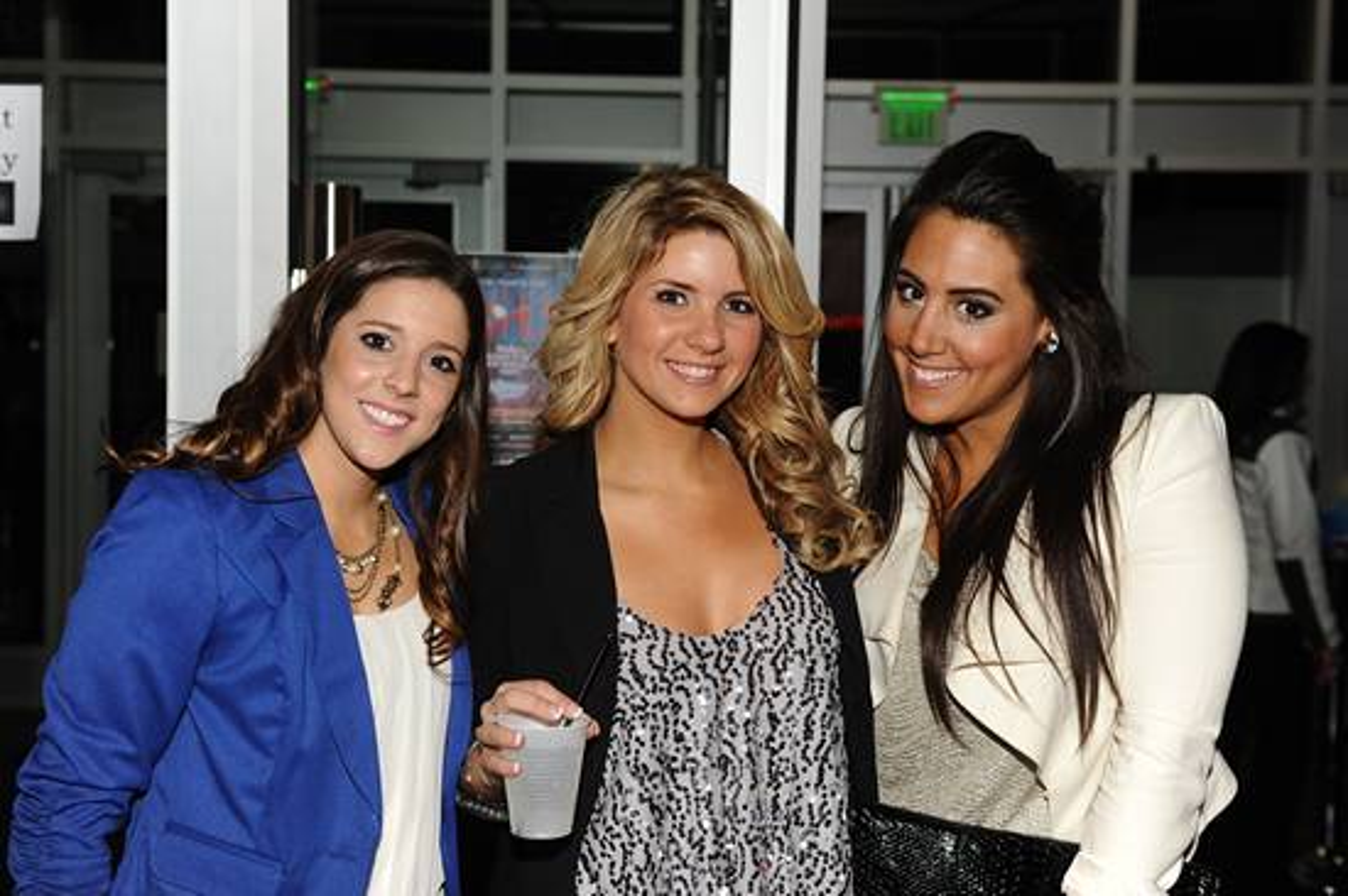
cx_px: 674
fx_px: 1871
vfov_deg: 27.0
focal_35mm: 50
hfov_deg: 39.6
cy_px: 448
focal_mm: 50
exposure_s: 1/250
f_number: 4.8
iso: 800
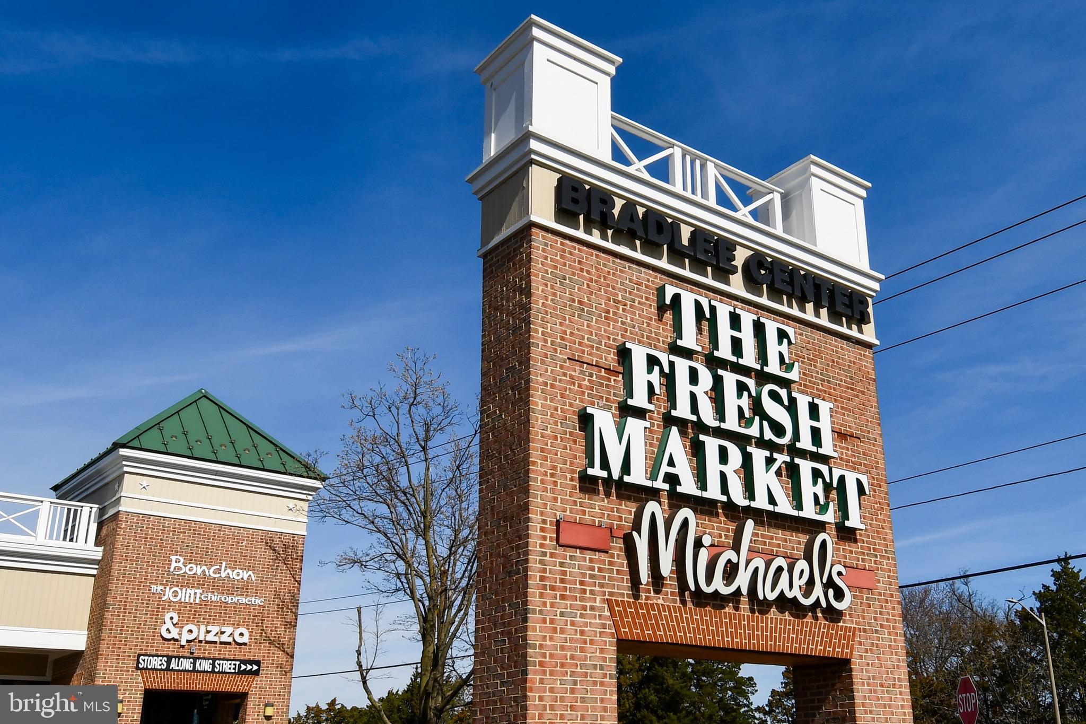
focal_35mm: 18
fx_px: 543
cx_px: 543
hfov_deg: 90.0
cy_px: 362
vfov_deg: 67.4
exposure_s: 1/400
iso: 100
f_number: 10
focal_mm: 12
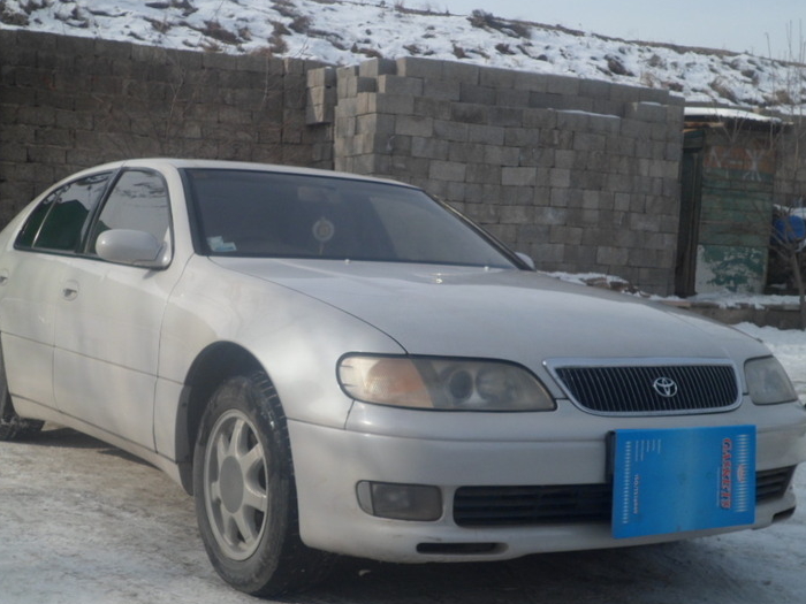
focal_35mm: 48
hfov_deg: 39.6
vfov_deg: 30.3
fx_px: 1118
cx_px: 352
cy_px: 328
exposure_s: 1/750
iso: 80
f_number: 4.2
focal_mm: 7.8
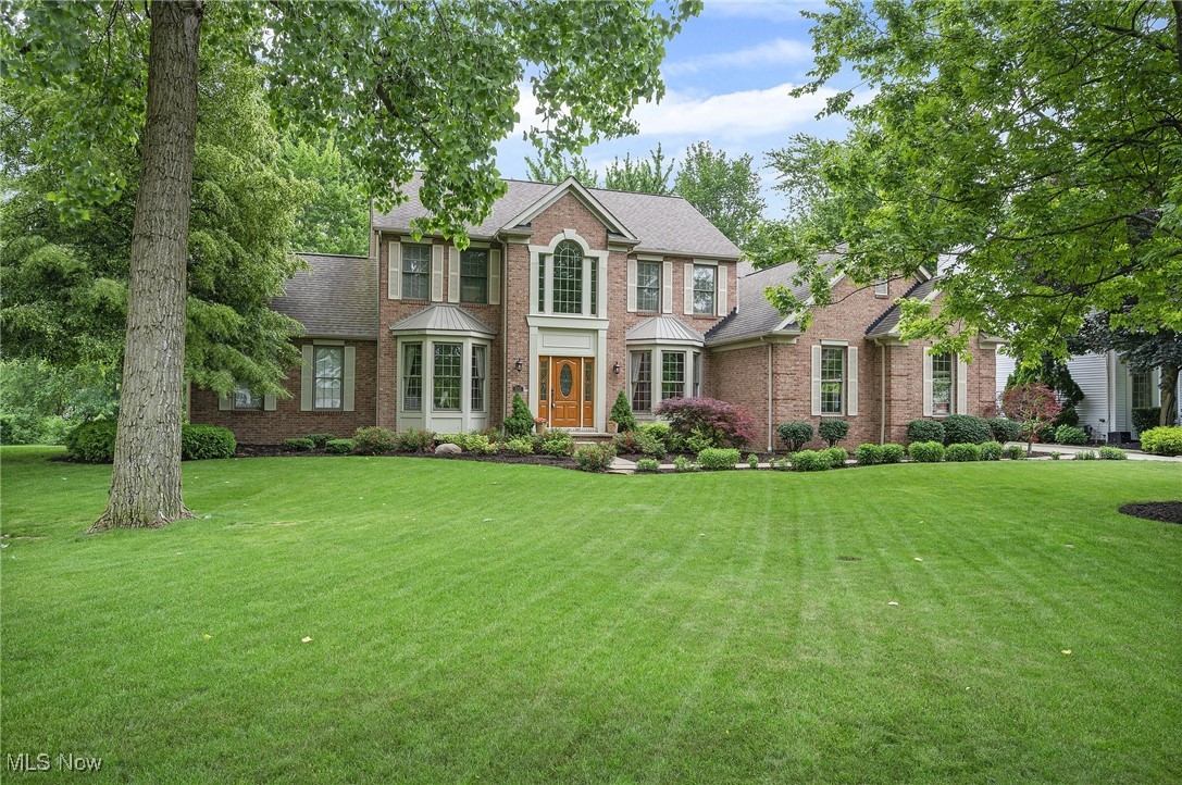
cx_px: 591
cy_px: 392
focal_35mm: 22
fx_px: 705
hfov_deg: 79.9
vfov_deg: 58.2
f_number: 8
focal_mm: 21.5
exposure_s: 1/60
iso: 400
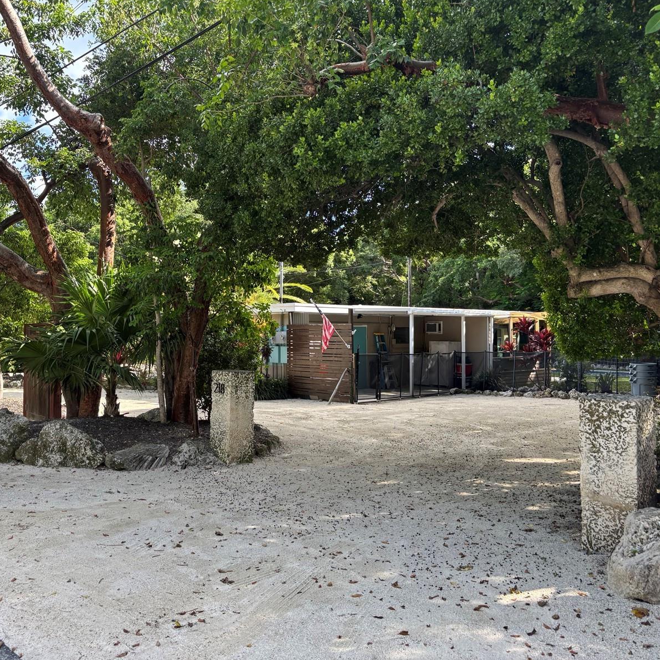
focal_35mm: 31
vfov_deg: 52.5
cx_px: 266
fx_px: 669
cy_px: 328
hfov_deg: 52.2
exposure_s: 1/458
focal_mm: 5.96
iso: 50
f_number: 1.6
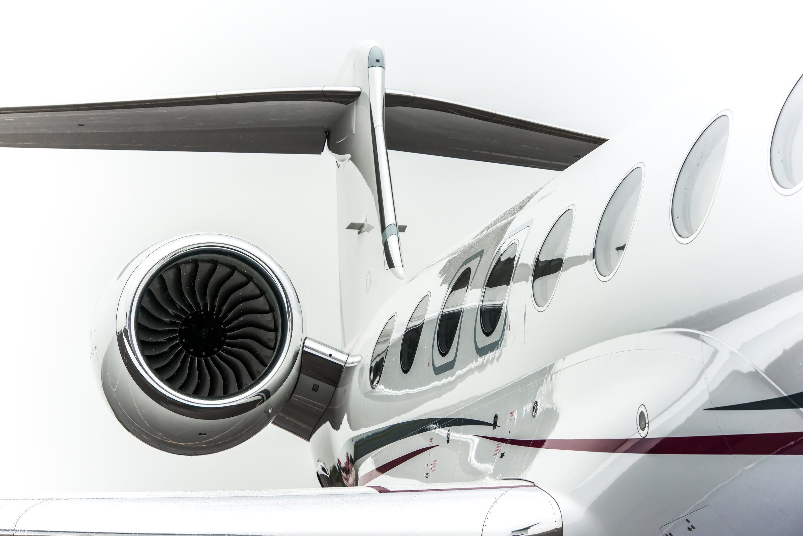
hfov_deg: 17.1
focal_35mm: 120
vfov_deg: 11.4
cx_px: 402
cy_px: 268
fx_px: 2677
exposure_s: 1/640
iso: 400
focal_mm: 120
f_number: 8
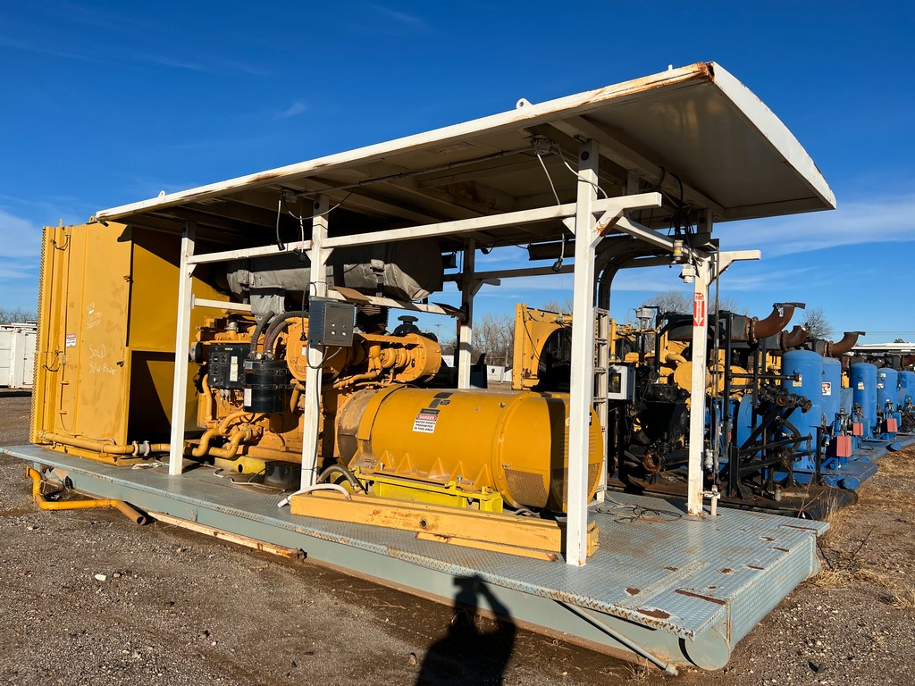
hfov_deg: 67.3
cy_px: 343
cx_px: 458
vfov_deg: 53.1
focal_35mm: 26
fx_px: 687
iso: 50
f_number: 1.5
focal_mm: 5.7
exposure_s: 1/6579
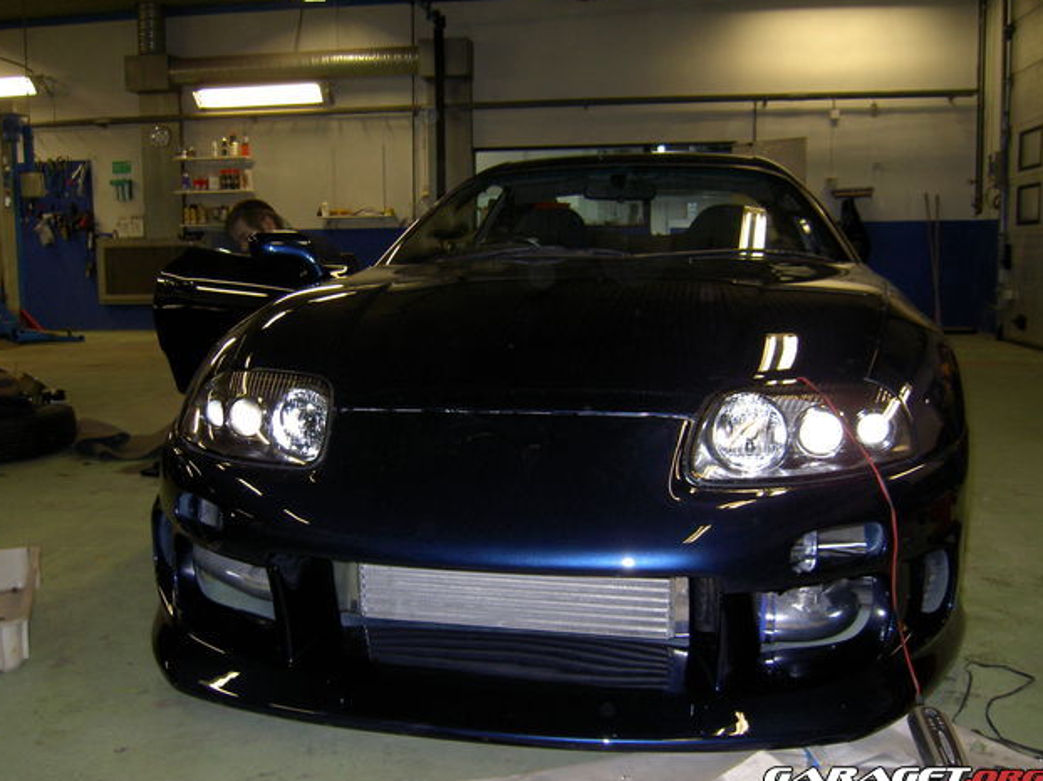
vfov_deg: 40.7
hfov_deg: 52.6
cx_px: 515
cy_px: 390
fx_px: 1054
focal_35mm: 35
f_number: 2.8
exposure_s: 1/60
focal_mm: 5.6
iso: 100
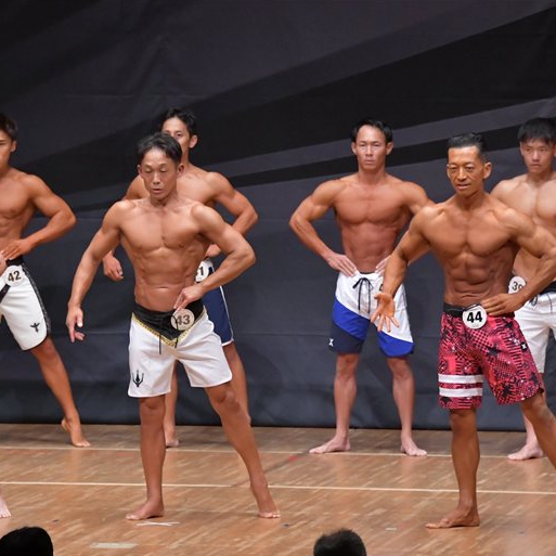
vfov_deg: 5.7
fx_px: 5597
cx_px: 224
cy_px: 279
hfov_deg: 5.7
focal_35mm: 308
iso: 6400
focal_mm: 160
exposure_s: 1/400
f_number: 5.6
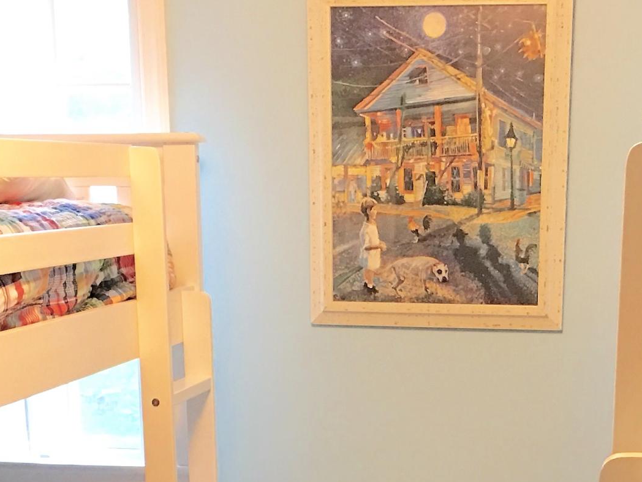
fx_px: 1539
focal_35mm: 83
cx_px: 393
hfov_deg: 23.5
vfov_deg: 16.9
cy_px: 591
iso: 80
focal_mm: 4.15
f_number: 2.2
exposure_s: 1/15
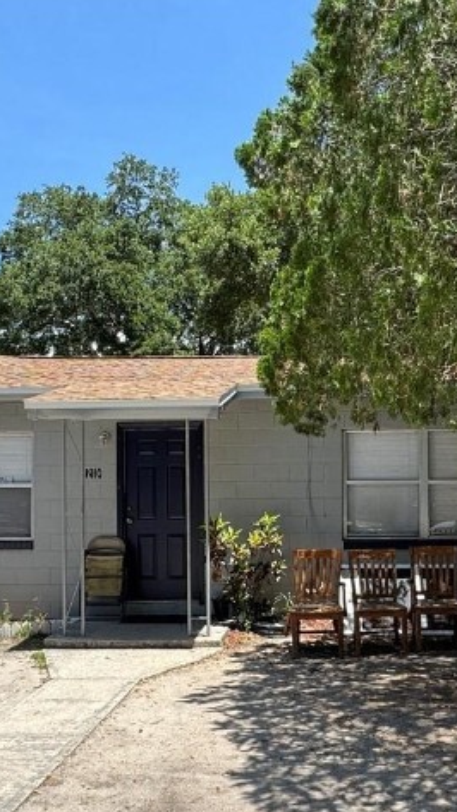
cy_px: 493
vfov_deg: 58.9
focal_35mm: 33
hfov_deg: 35.4
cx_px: 285
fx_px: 711
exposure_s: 1/756
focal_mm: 2.22
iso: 50
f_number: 2.2
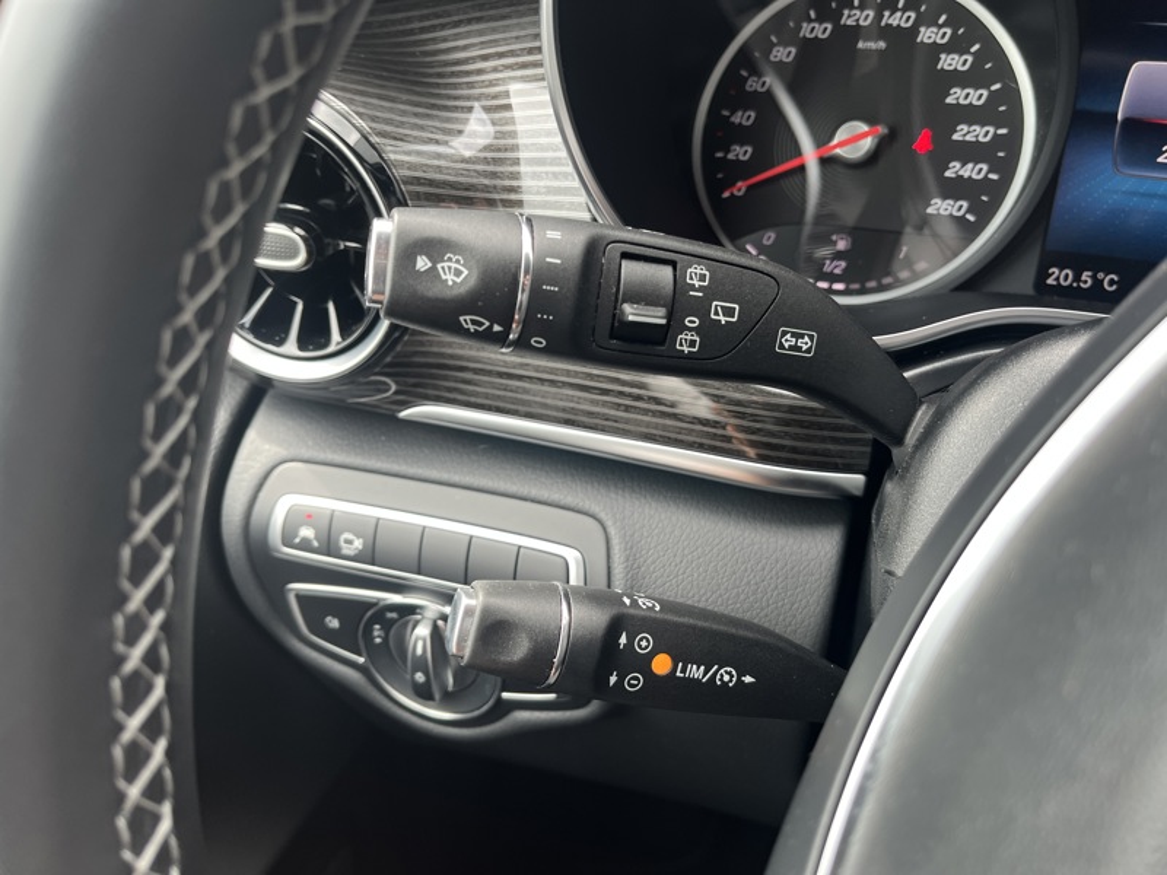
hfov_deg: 67.3
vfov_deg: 53.1
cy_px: 438
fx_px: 877
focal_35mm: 26
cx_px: 584
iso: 64
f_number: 1.6
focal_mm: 5.1
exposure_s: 1/121
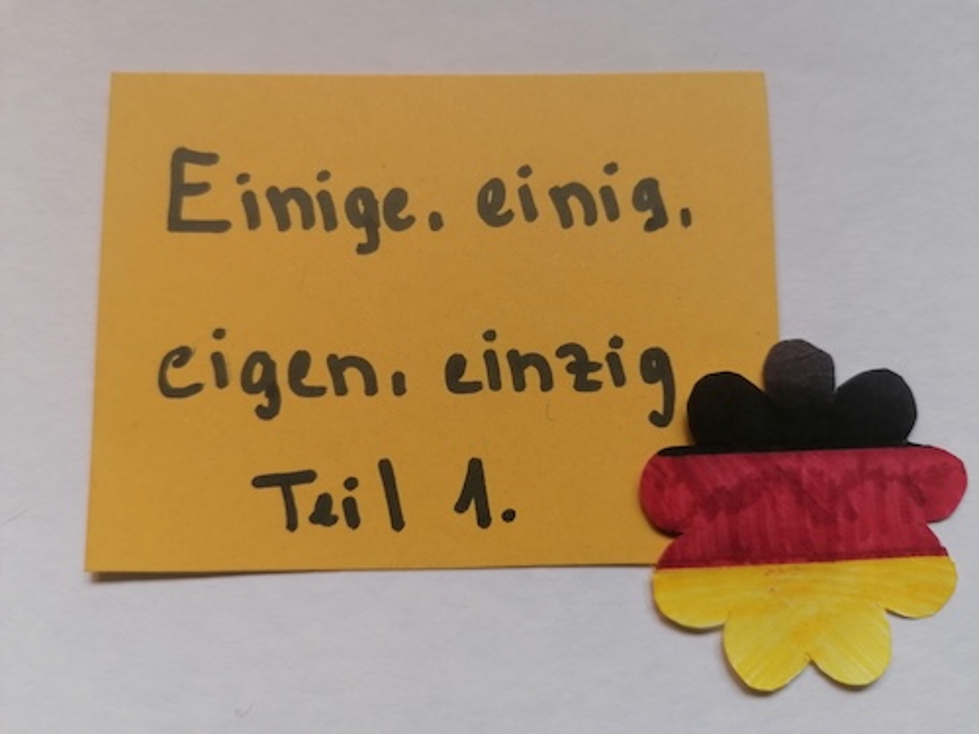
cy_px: 367
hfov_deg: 65.3
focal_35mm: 27
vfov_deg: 51.4
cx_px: 490
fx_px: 764
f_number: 1.8
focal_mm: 4.75
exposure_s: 1/100
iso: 64
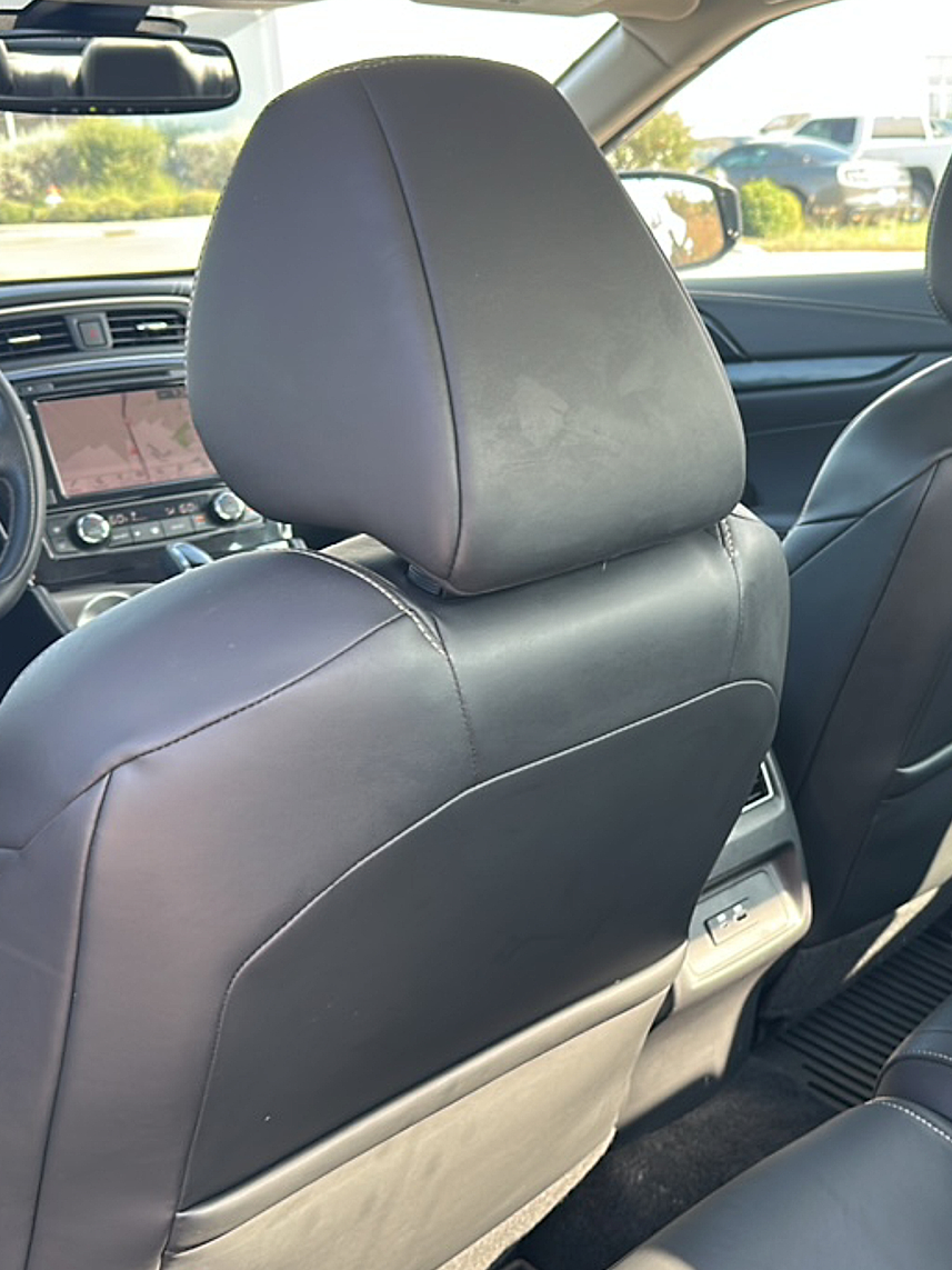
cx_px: 712
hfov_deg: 39.6
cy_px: 637
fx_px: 1284
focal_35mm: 35
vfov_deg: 52.6
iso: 100
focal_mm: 6.86
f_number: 1.78
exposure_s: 1/213
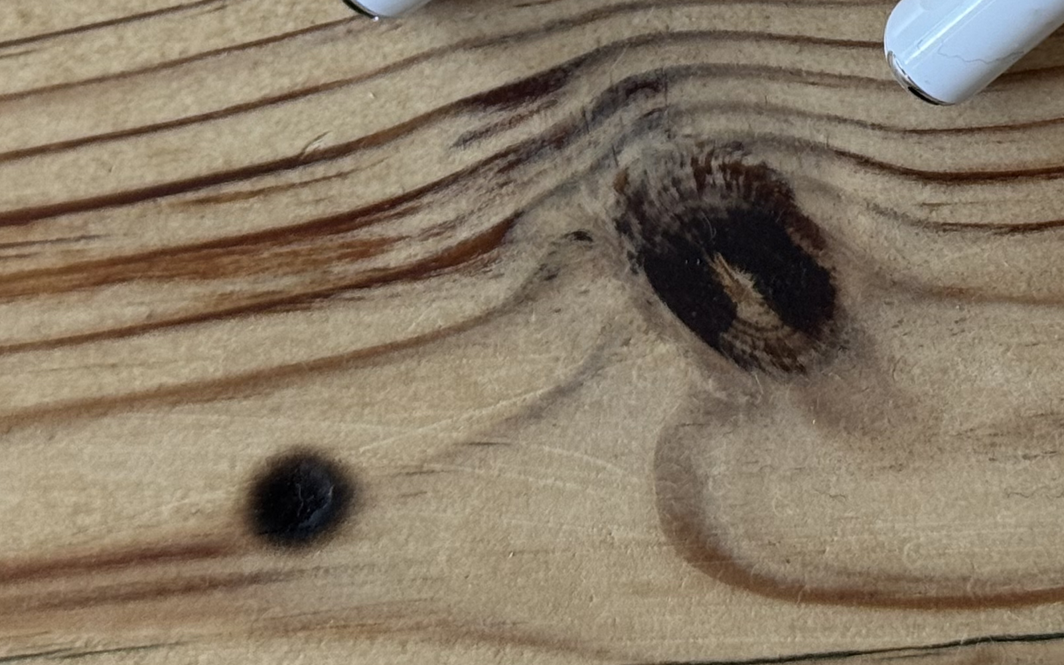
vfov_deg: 9.9
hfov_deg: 16.2
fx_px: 3712
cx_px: 901
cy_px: -309
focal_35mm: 128
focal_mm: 6.76
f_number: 1.78
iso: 100
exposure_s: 1/69
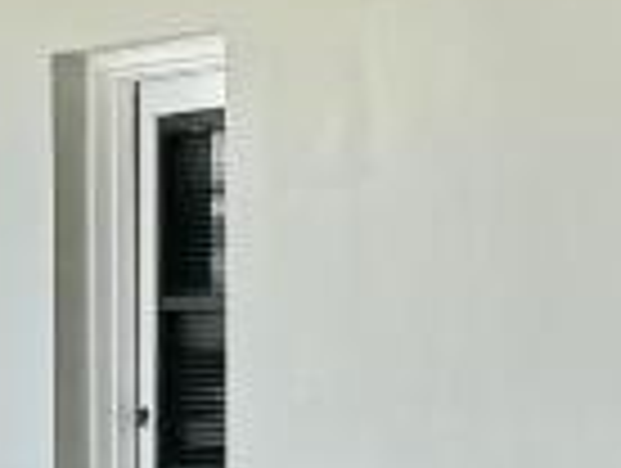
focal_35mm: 178
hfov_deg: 11.0
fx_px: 3199
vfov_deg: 8.3
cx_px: 576
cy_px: 513
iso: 80
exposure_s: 1/2710
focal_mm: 6.76
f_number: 1.78
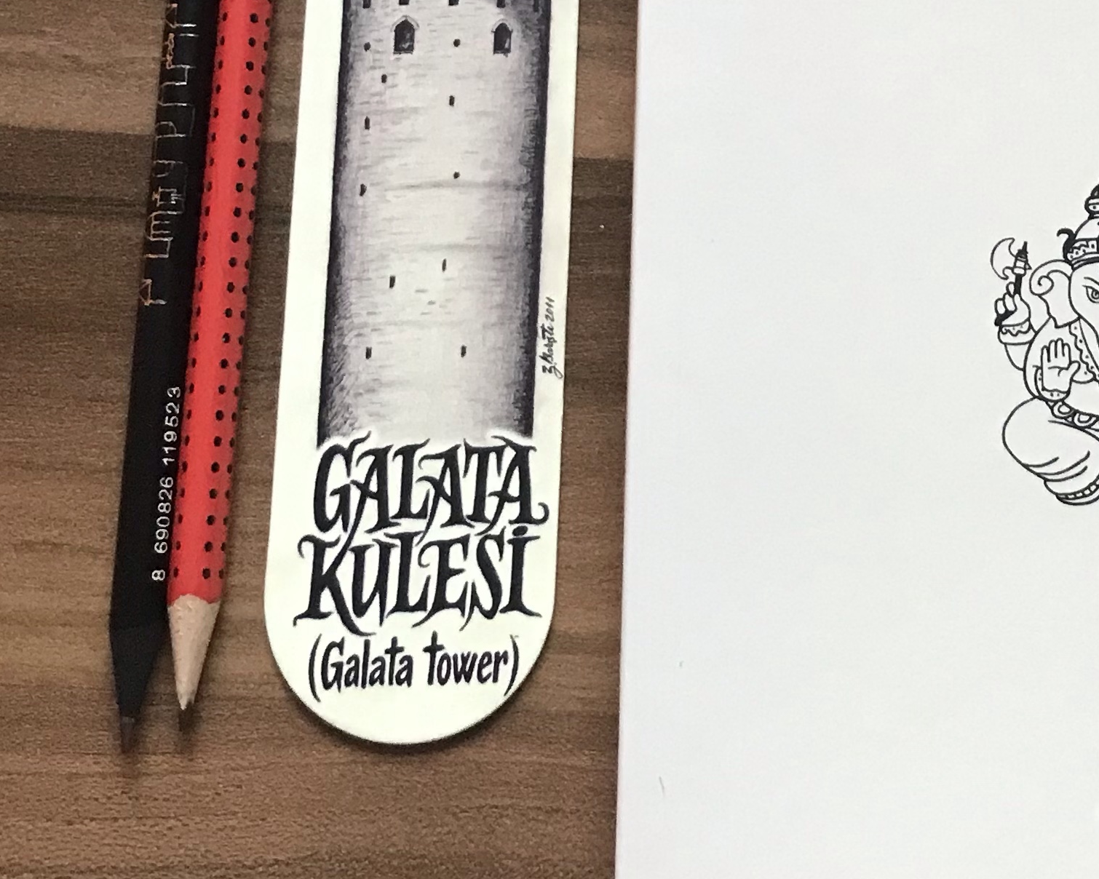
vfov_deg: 20.1
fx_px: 2374
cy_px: -58
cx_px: 908
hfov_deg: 25.5
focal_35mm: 73
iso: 80
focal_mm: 3.99
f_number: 1.8
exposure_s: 1/17
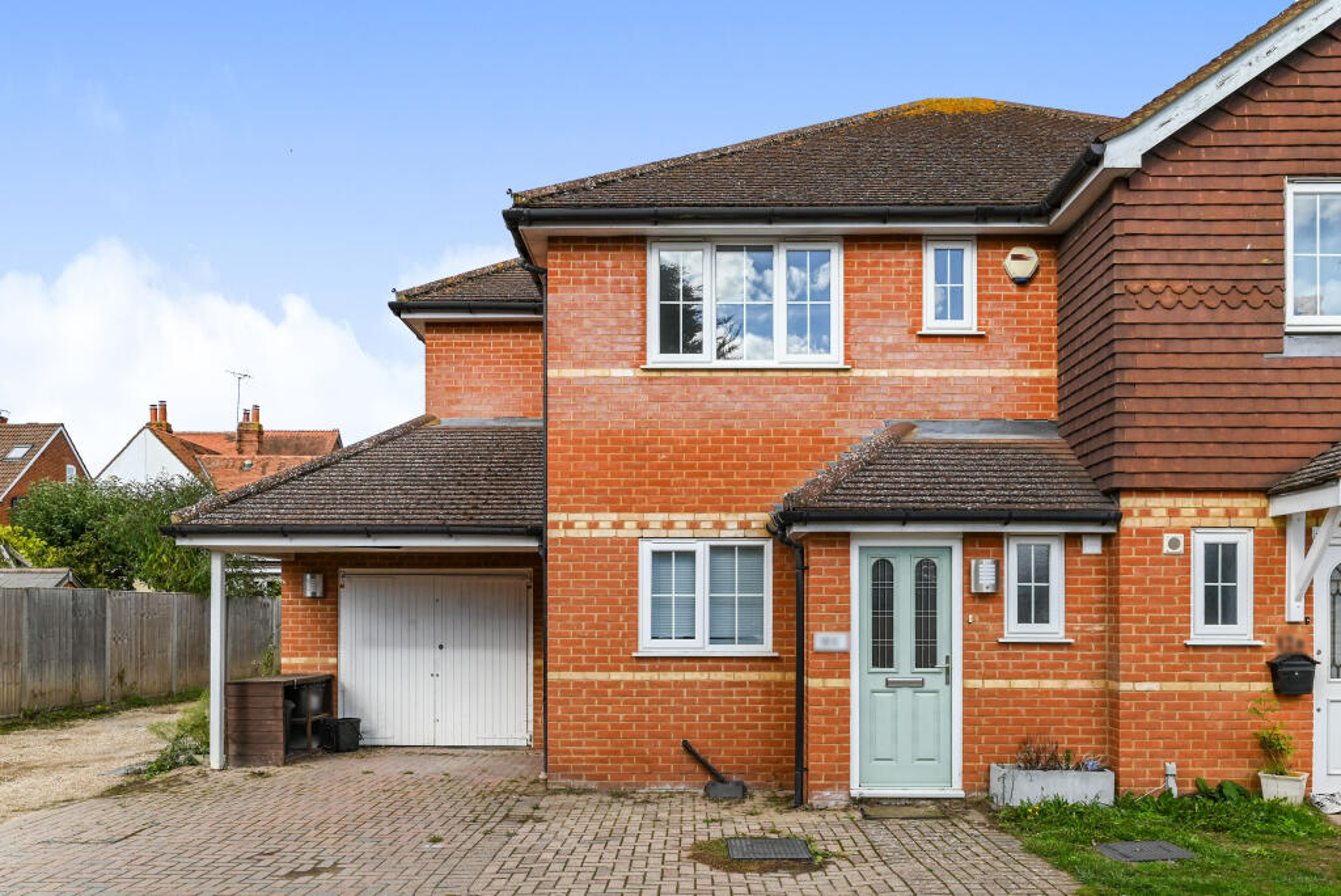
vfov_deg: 53.2
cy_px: 448
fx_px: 894
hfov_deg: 73.7
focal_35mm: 24
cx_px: 670
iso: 1000
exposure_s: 1/800
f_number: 10
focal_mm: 24
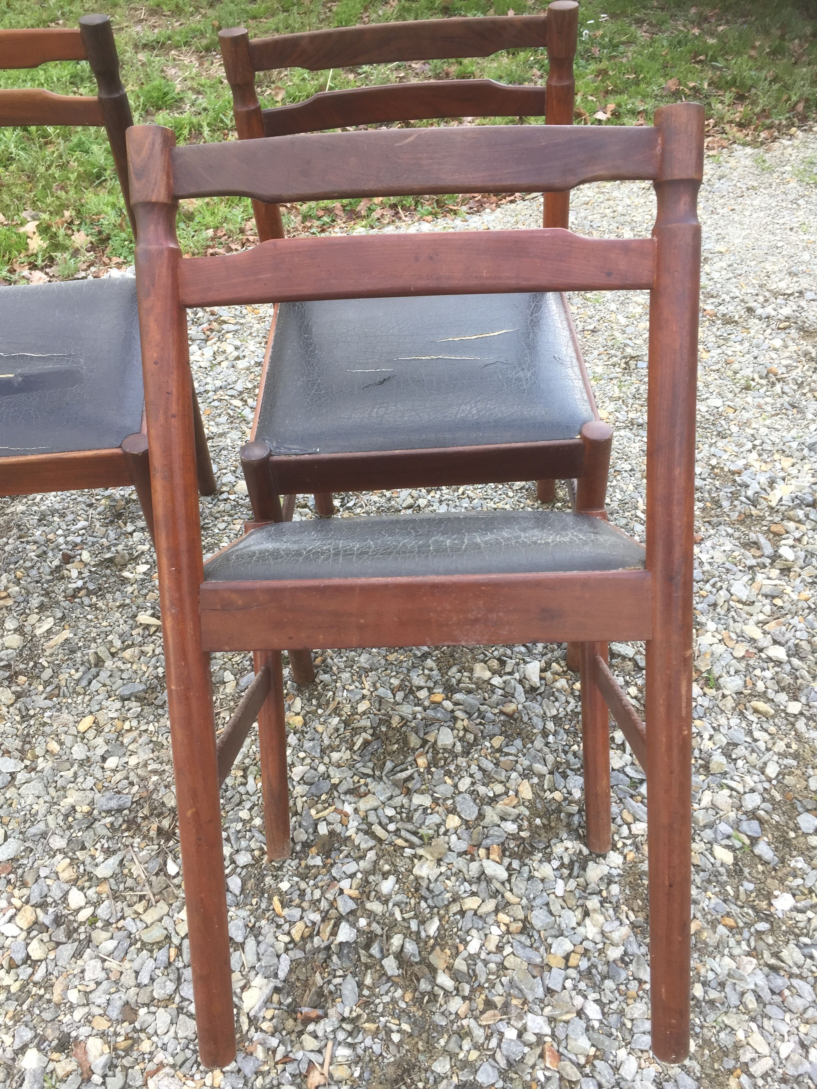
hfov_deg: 48.2
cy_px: 544
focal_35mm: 29
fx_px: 913
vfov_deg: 61.7
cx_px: 408
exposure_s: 1/118
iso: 32
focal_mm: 4.15
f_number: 2.2
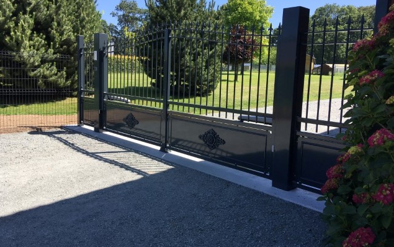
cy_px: 108
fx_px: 333
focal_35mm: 31
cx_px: 196
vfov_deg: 40.5
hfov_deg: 61.2
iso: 25
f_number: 2.2
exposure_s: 1/864
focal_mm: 4.15
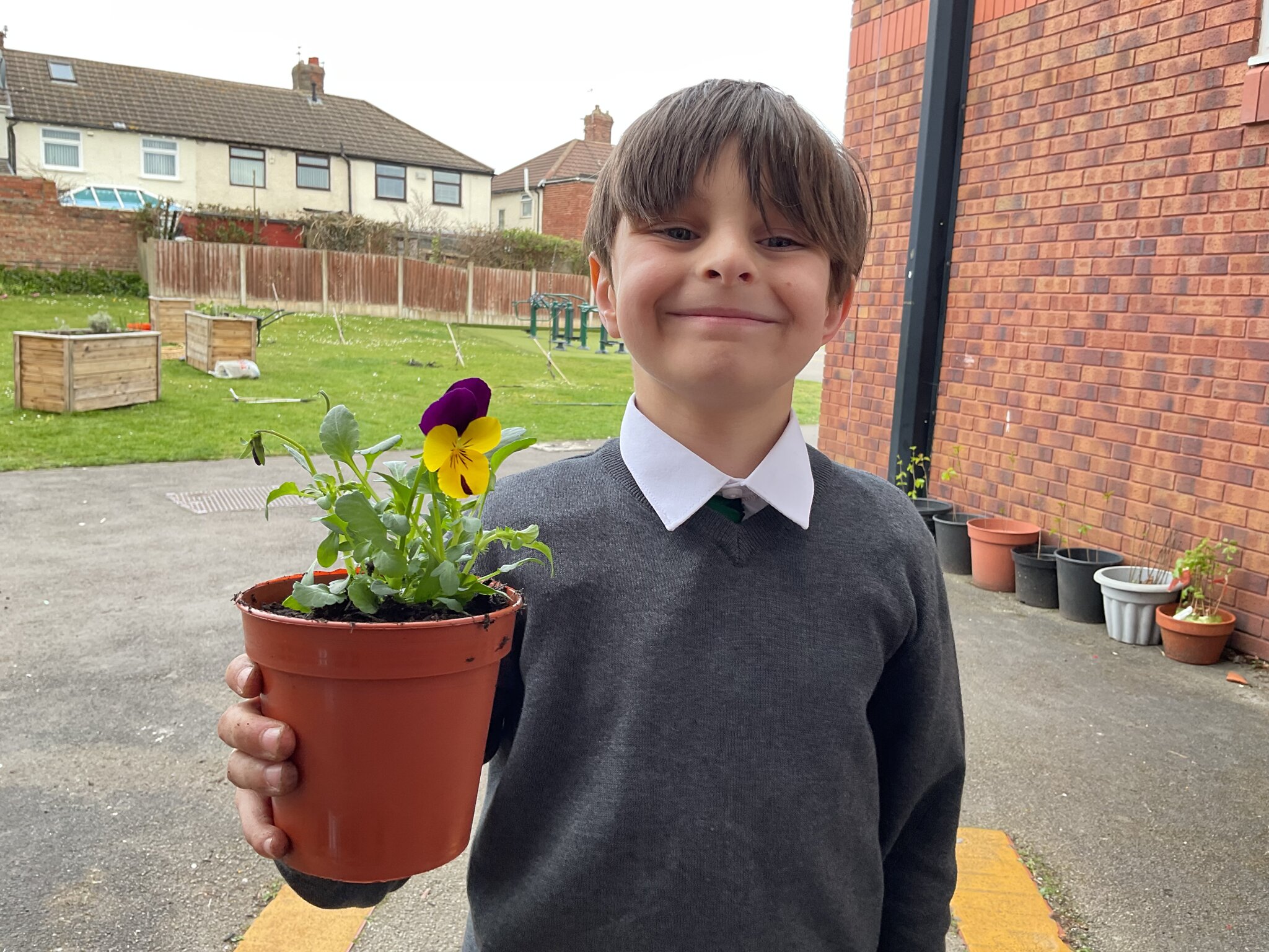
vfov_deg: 48.2
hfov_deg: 61.7
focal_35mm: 29
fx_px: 1063
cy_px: 476
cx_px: 634
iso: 25
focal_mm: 3
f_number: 1.8
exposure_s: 1/100
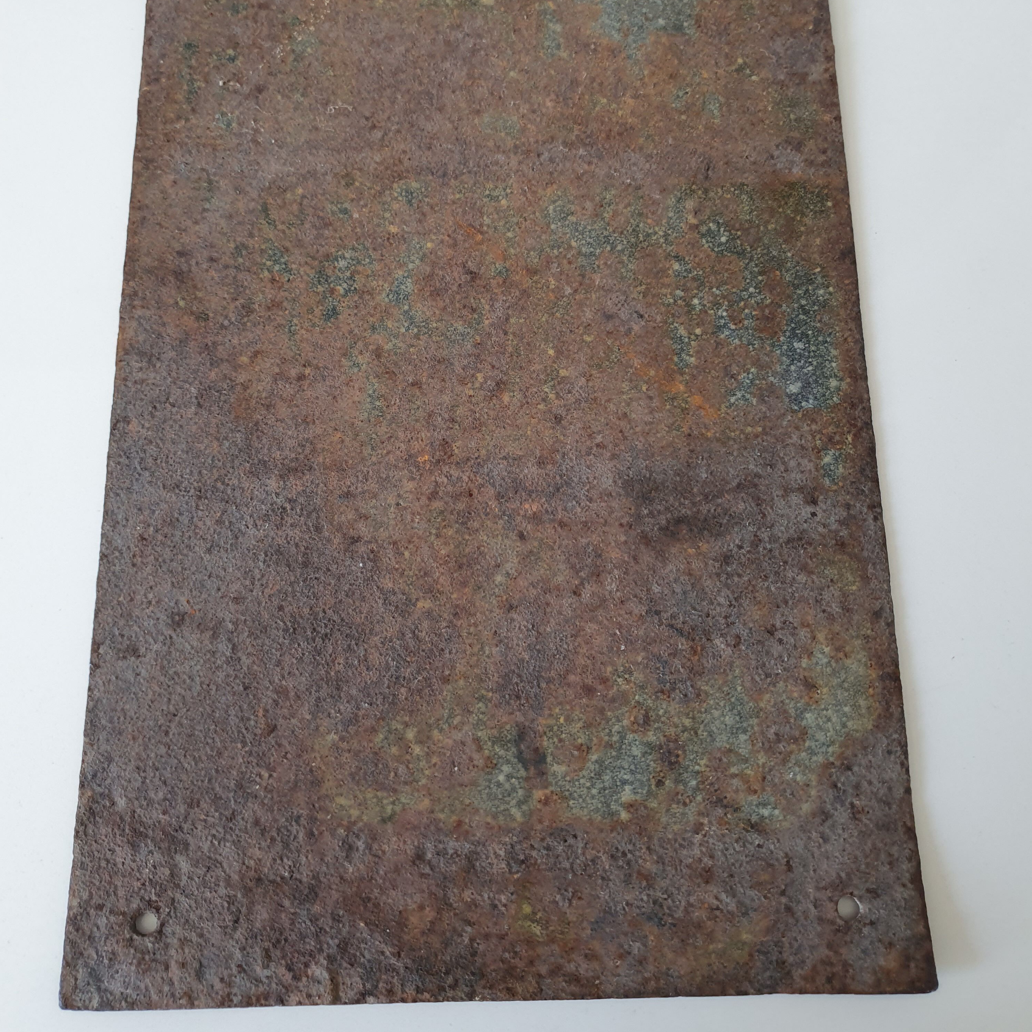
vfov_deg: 52.2
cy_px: 409
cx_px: 513
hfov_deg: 52.5
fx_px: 1046
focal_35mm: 31
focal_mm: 4.32
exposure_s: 1/100
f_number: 1.5
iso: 80
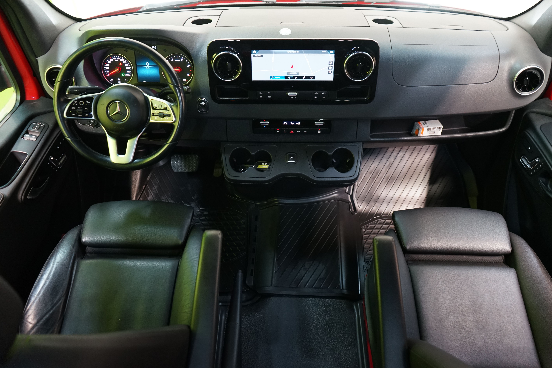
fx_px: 429
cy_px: 184
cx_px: 276
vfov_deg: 46.4
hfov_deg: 65.5
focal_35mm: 28
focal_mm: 28
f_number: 3.5
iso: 1600
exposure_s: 1/30
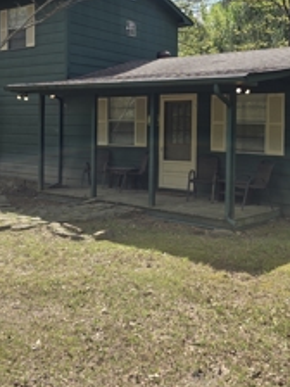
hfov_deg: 34.9
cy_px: 130
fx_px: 458
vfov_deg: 45.1
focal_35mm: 41
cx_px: 190
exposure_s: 1/535
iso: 12
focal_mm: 6.3
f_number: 1.7
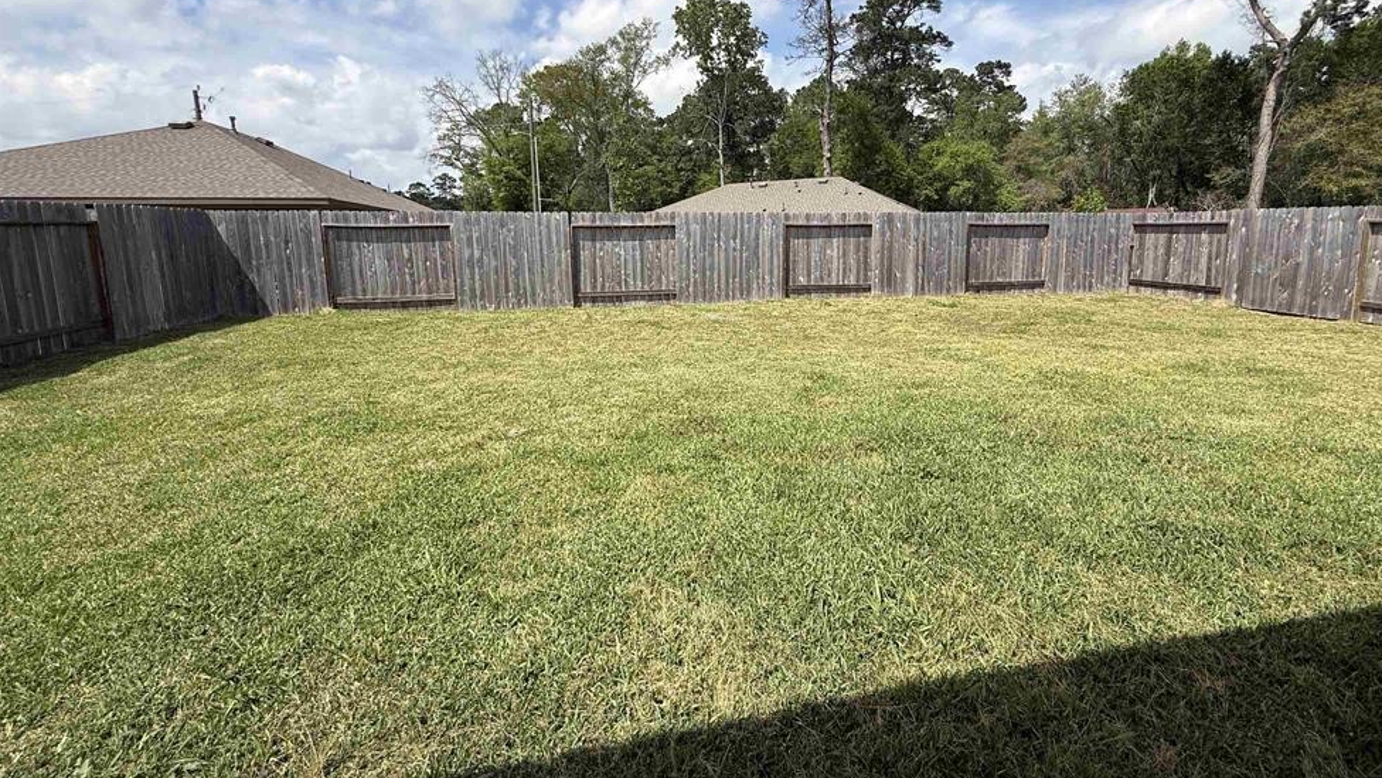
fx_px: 586
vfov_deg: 66.6
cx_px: 724
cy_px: 323
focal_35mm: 16
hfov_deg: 99.3
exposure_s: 1/1745
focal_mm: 2.22
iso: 50
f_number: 2.2
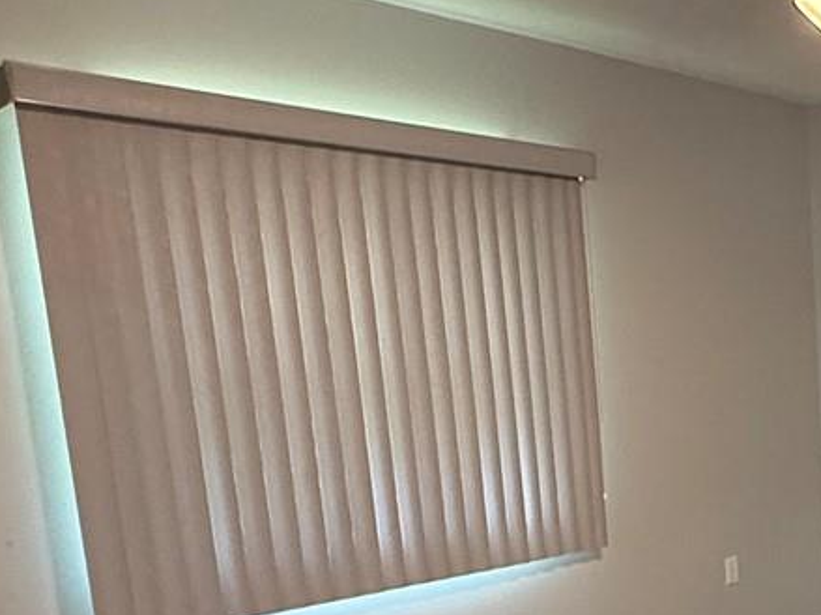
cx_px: 948
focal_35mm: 51
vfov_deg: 27.6
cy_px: 548
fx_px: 1209
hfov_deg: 32.1
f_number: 2.2
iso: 400
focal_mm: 2.22
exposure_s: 1/120
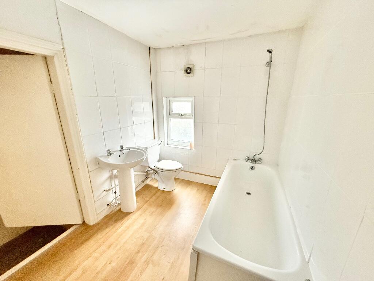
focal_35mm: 14
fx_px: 151
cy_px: 140
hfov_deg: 102.1
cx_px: 187
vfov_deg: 85.7
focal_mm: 2.22
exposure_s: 1/60
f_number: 2.2
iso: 500
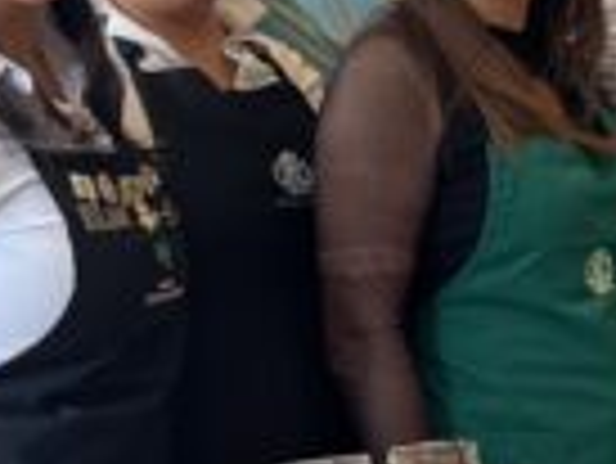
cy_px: 466
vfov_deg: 11.4
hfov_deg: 14.7
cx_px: 749
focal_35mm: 129
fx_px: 2298
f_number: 1.6
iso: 250
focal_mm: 5.1
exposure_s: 1/60
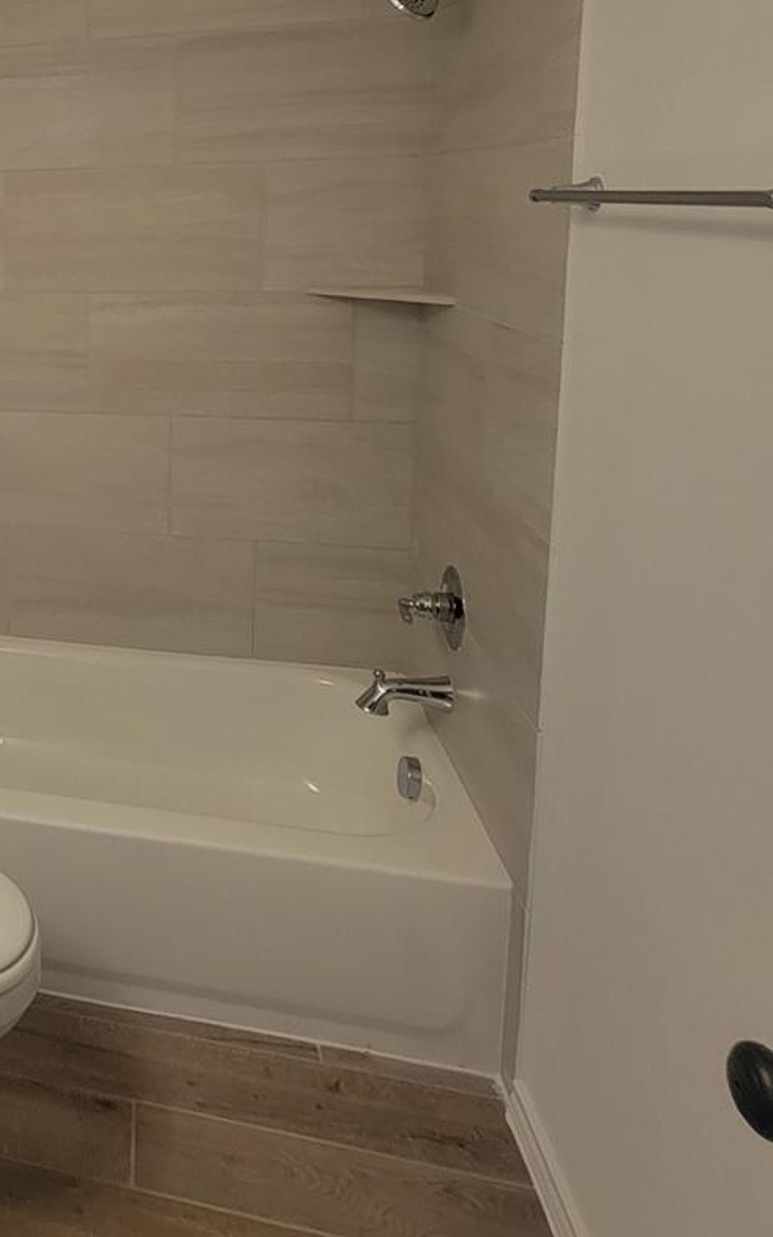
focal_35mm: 27
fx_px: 910
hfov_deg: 36.9
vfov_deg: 64.2
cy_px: 305
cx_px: -121
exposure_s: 1/60
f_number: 2.2
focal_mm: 2.2
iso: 64
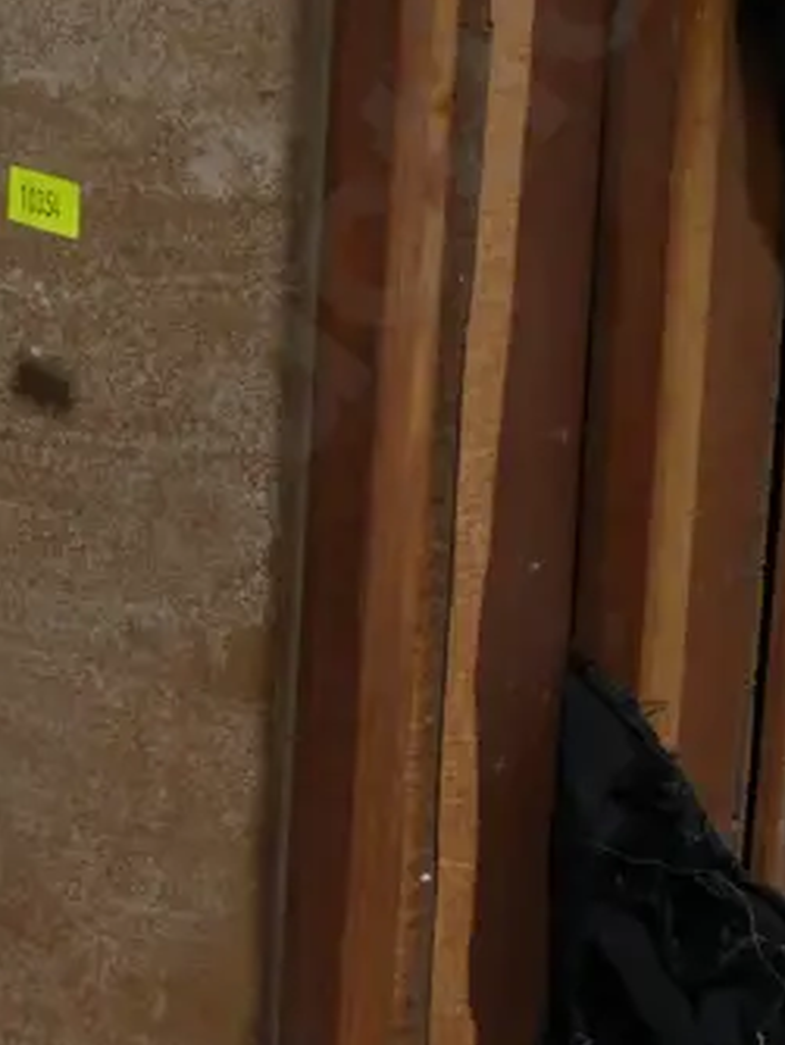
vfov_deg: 21.2
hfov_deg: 16.1
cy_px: 357
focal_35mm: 92
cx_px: 296
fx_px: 2778
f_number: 3.6
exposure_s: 1/60
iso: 250
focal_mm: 15
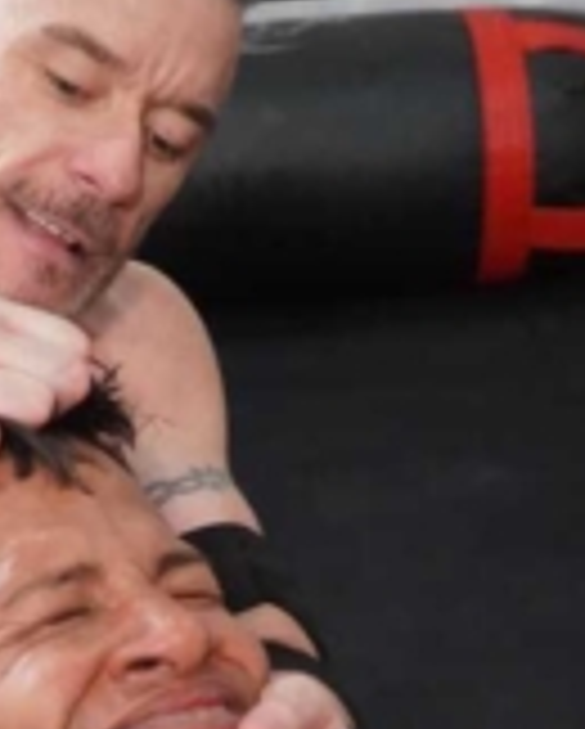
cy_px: 806
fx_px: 2441
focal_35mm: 113
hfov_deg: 13.6
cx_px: 70
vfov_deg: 16.5
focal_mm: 26
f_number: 4
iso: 3200
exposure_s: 1/160
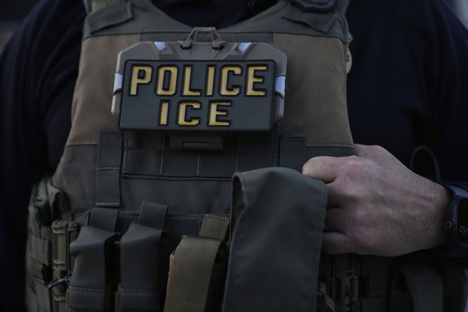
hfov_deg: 28.8
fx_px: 910
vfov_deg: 19.5
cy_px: 156
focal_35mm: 70
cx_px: 234
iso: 3200
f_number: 2.8
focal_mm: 70
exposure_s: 1/4000
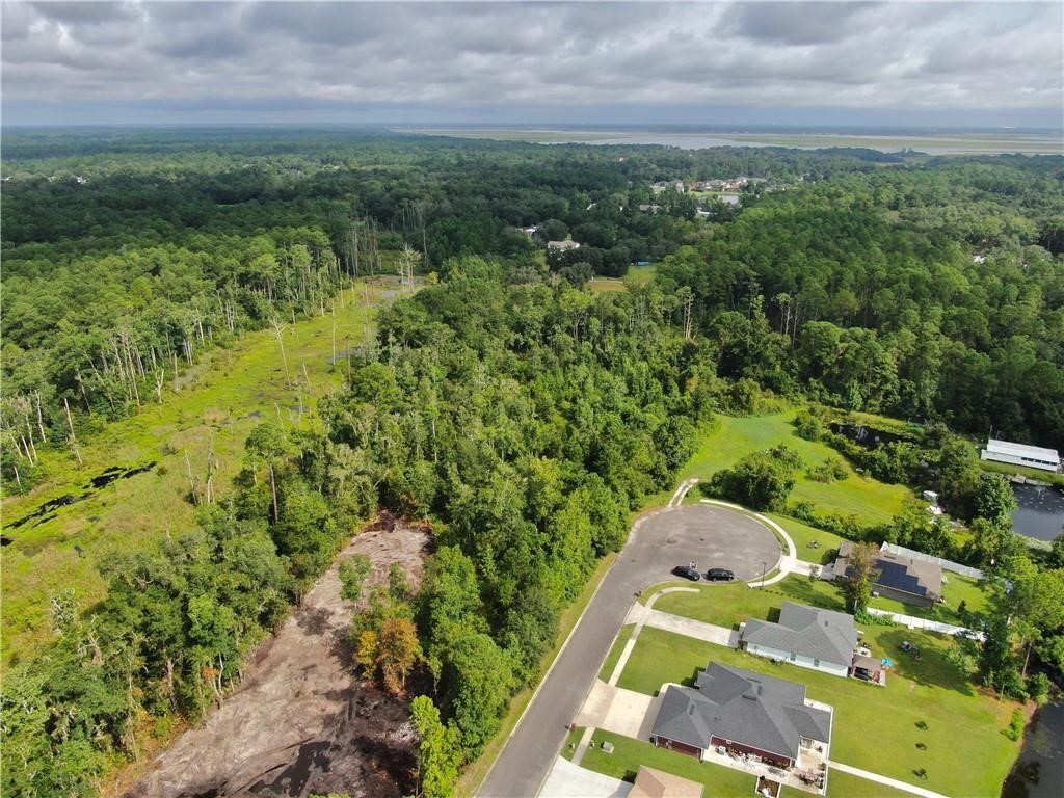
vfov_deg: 56.8
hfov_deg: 71.6
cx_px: 532
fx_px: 738
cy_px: 399
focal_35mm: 24
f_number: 2.8
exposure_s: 1/1000
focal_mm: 4.39
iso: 100
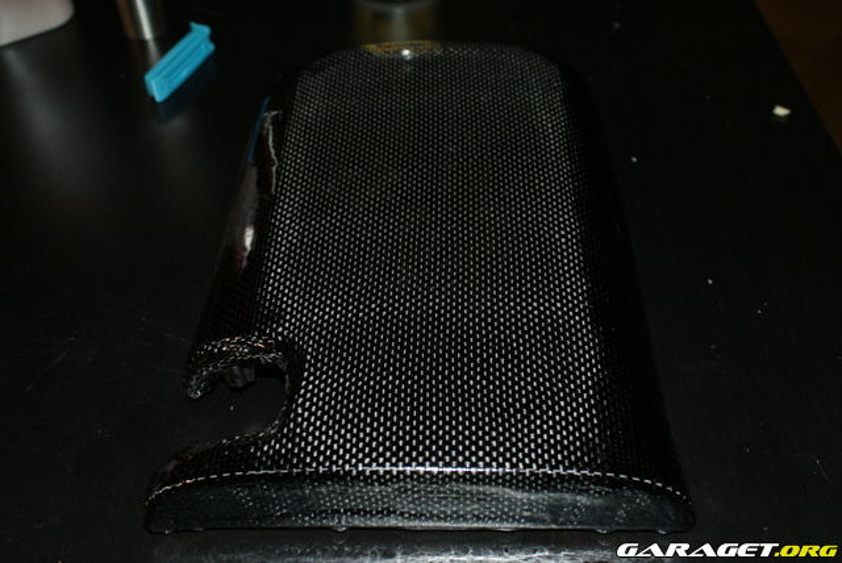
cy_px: 282
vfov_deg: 32.0
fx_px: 983
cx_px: 421
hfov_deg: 46.4
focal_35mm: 42
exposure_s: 1/60
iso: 400
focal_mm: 28
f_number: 5.6
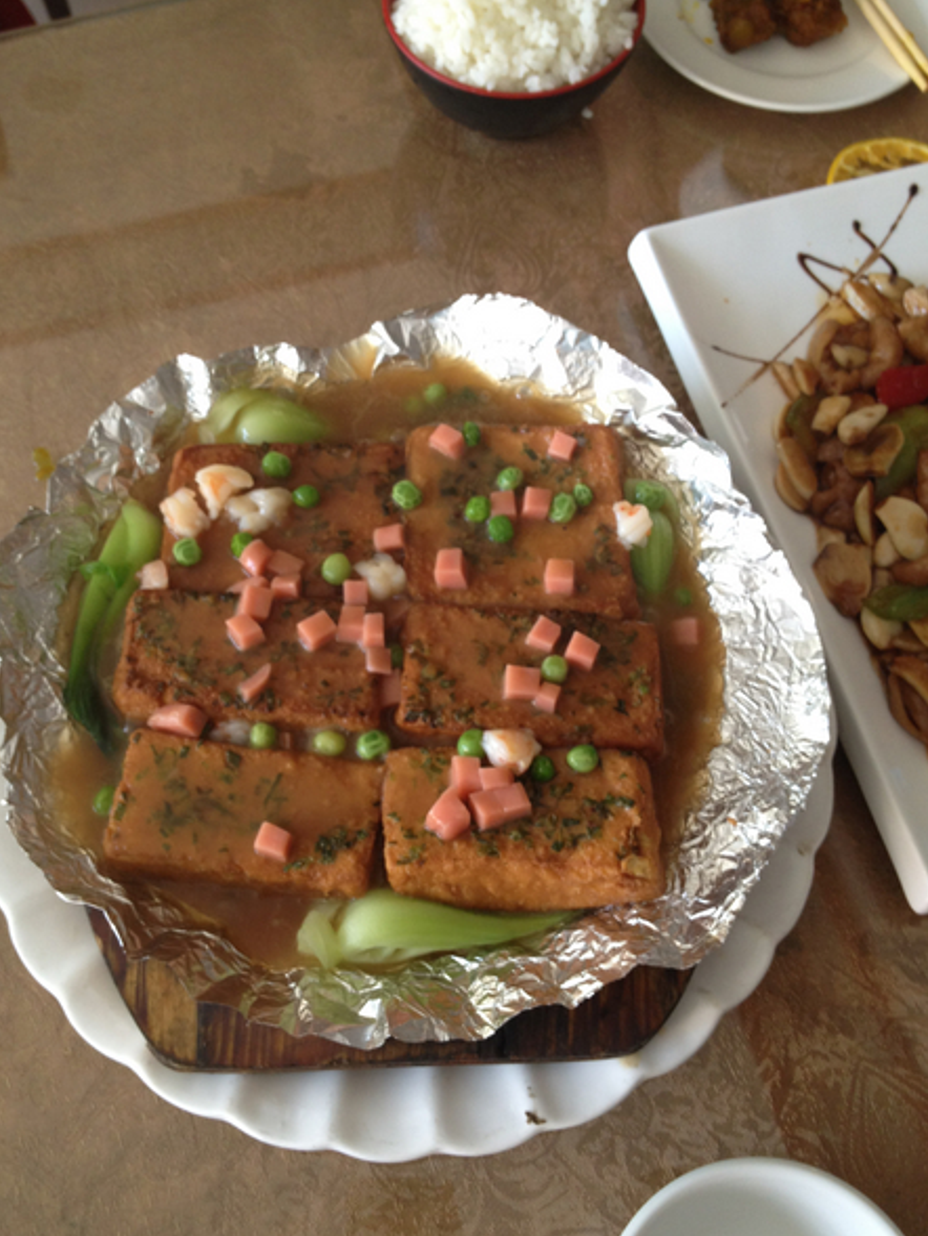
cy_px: 638
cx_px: 430
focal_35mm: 38
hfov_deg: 37.7
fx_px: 1358
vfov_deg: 49.0
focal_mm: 4.28
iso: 80
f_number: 2.4
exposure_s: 1/20
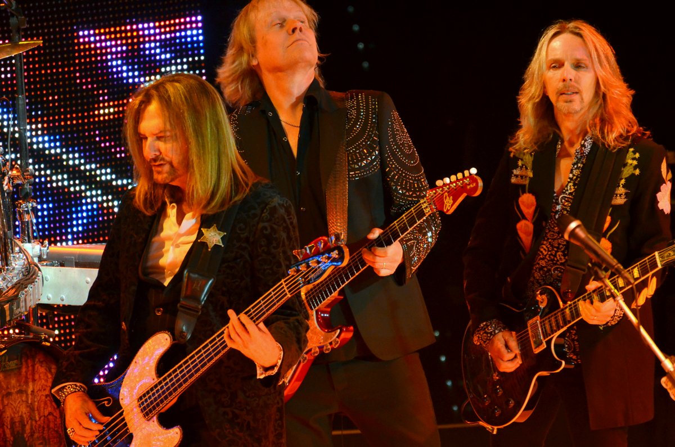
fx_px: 8421
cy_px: 224
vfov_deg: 3.0
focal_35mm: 450
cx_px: 338
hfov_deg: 4.6
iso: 1600
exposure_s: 1/160
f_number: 5.6
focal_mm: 300
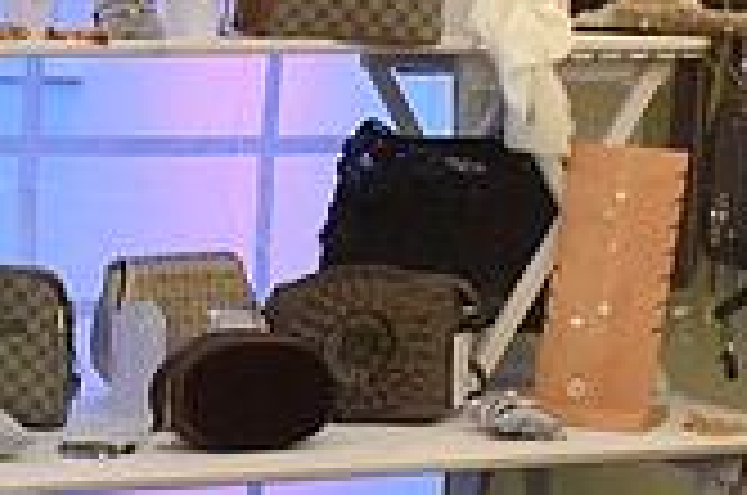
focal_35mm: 176
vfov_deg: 7.7
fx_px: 3645
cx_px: 45
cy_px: 626
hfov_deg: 11.6
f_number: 8
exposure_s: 1/60
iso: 1400
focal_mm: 18
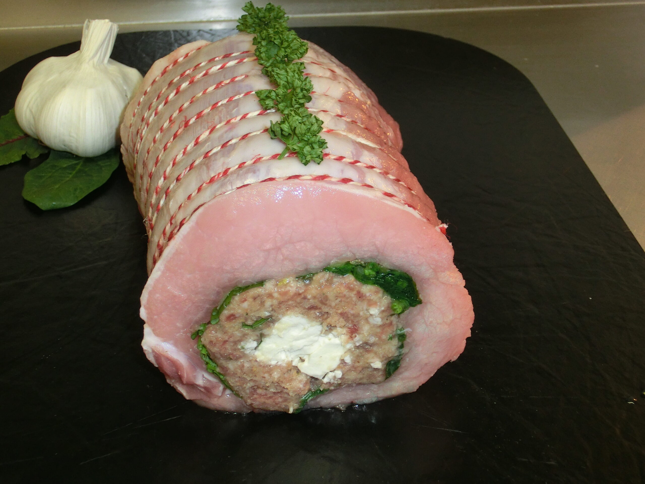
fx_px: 950
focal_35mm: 51
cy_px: 242
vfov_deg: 28.6
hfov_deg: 37.5
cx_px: 322
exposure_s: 1/20
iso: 320
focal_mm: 9.09
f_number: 4.4
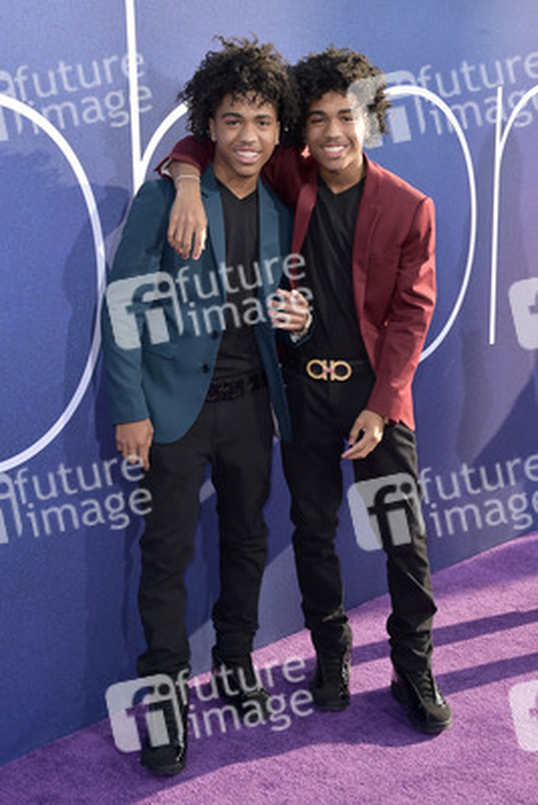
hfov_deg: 26.0
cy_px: 402
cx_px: 269
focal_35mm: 52
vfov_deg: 38.2
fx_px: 1165
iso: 125
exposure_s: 1/250
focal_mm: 52
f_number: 7.1
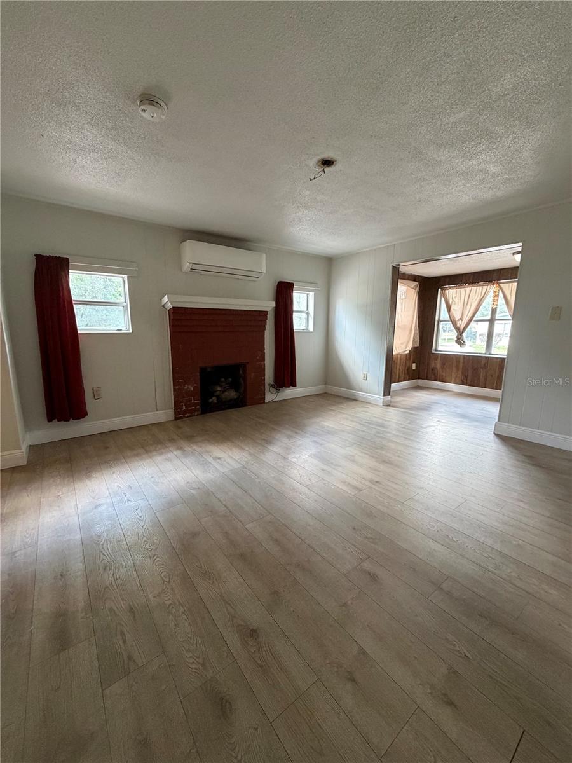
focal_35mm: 14
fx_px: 308
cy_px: 382
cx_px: 286
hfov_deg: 85.7
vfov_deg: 102.1
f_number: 2.2
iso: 500
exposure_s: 1/60
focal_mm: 2.22
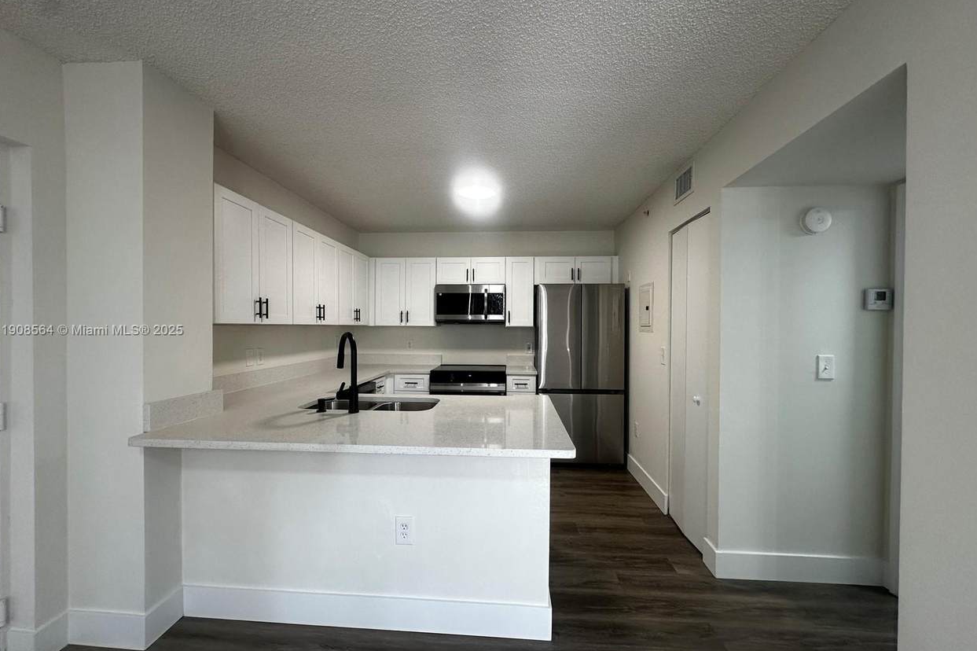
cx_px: 485
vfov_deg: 77.3
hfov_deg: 100.4
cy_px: 331
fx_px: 407
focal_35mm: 15
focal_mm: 2.22
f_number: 2.2
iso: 160
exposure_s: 1/120
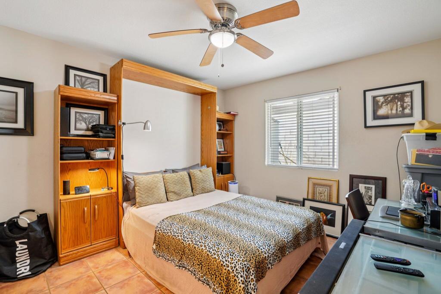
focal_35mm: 16
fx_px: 196
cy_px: 147
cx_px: 220
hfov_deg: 96.8
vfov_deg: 73.7
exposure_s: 1/8
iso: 400
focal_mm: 16
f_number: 8
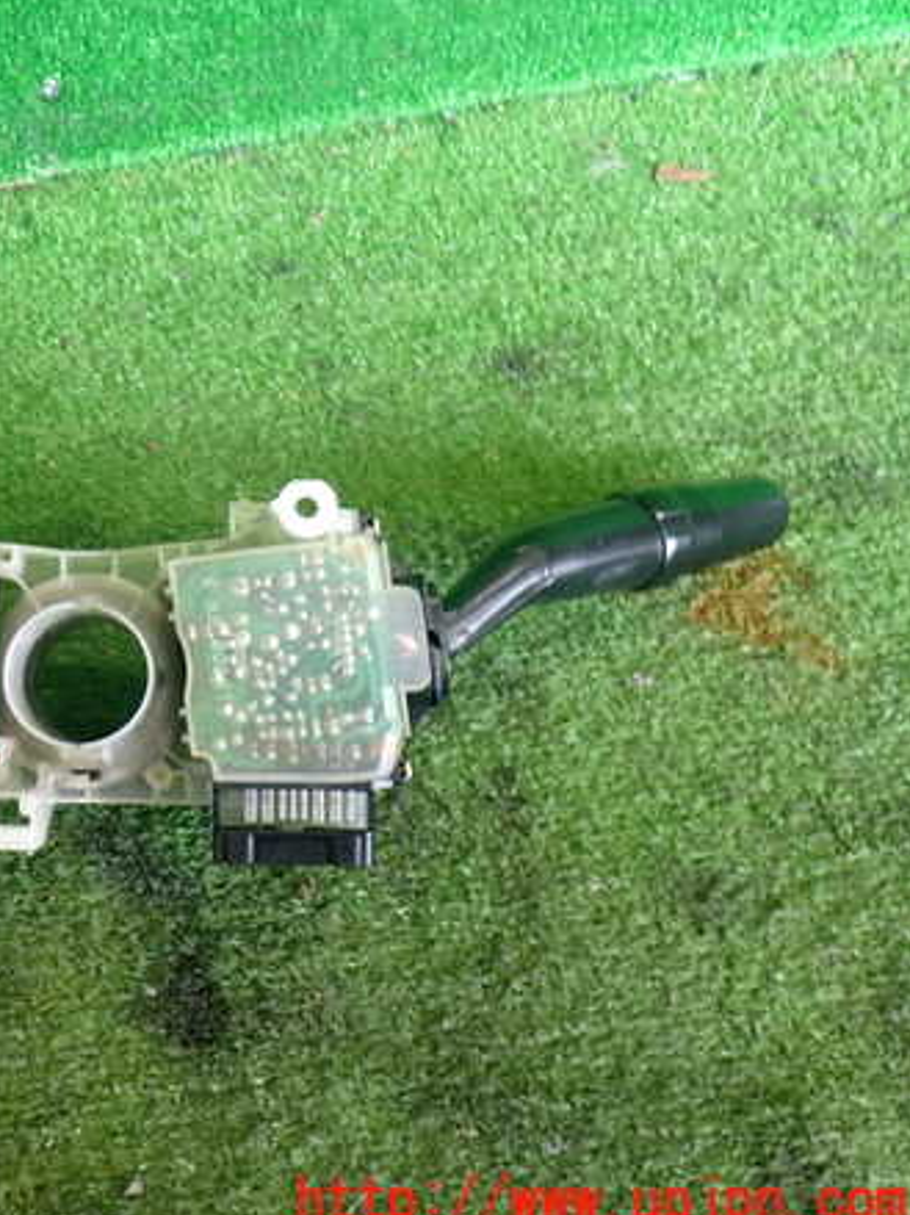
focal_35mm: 41
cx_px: 91
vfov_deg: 45.8
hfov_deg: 33.3
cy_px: 614
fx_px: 1438
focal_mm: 5.4
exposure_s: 1/40
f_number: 2.3
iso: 200
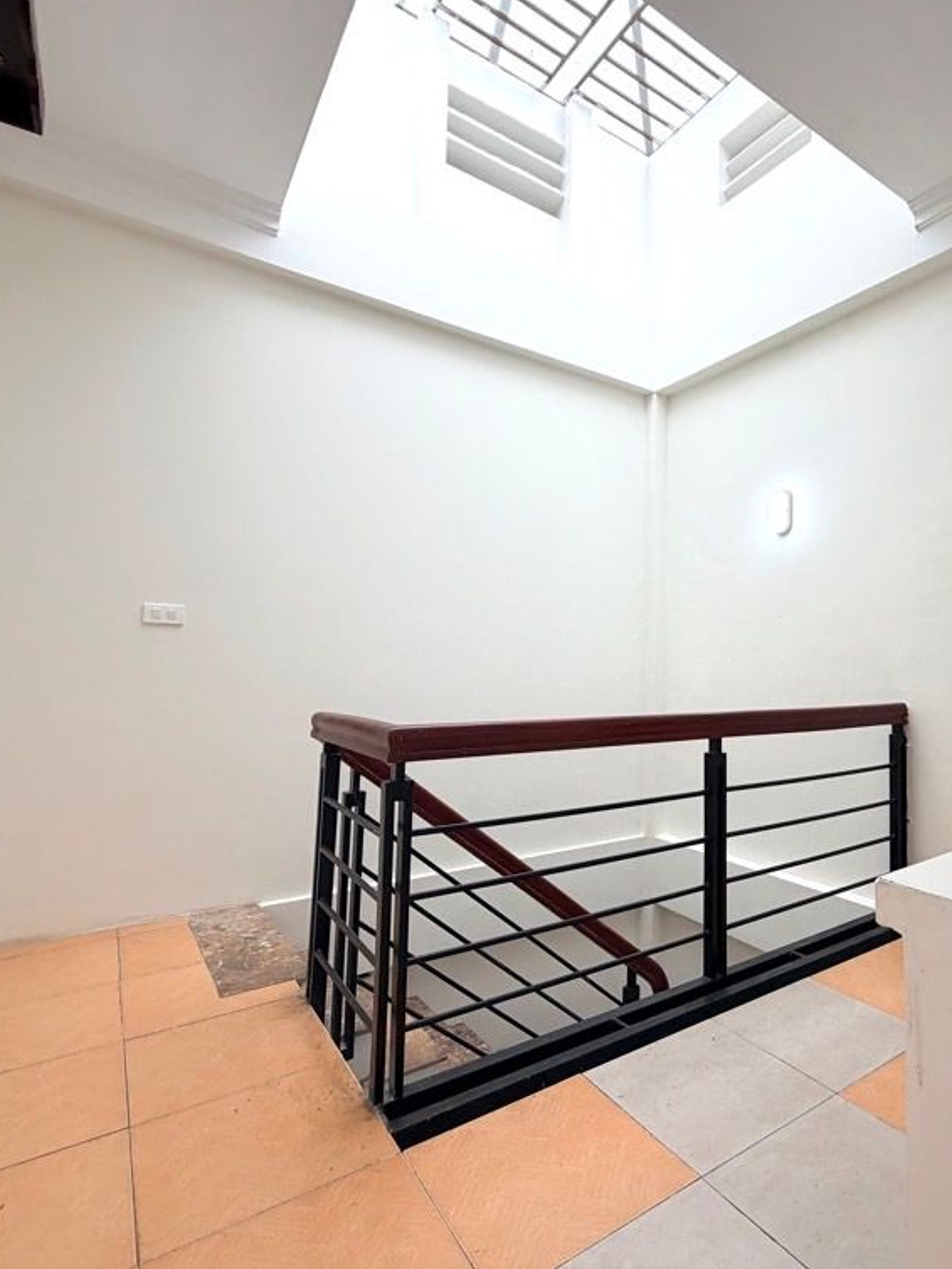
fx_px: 697
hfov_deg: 66.3
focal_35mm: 19
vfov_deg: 84.7
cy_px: 629
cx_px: 654
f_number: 2.2
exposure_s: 1/121
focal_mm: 2.22
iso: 50
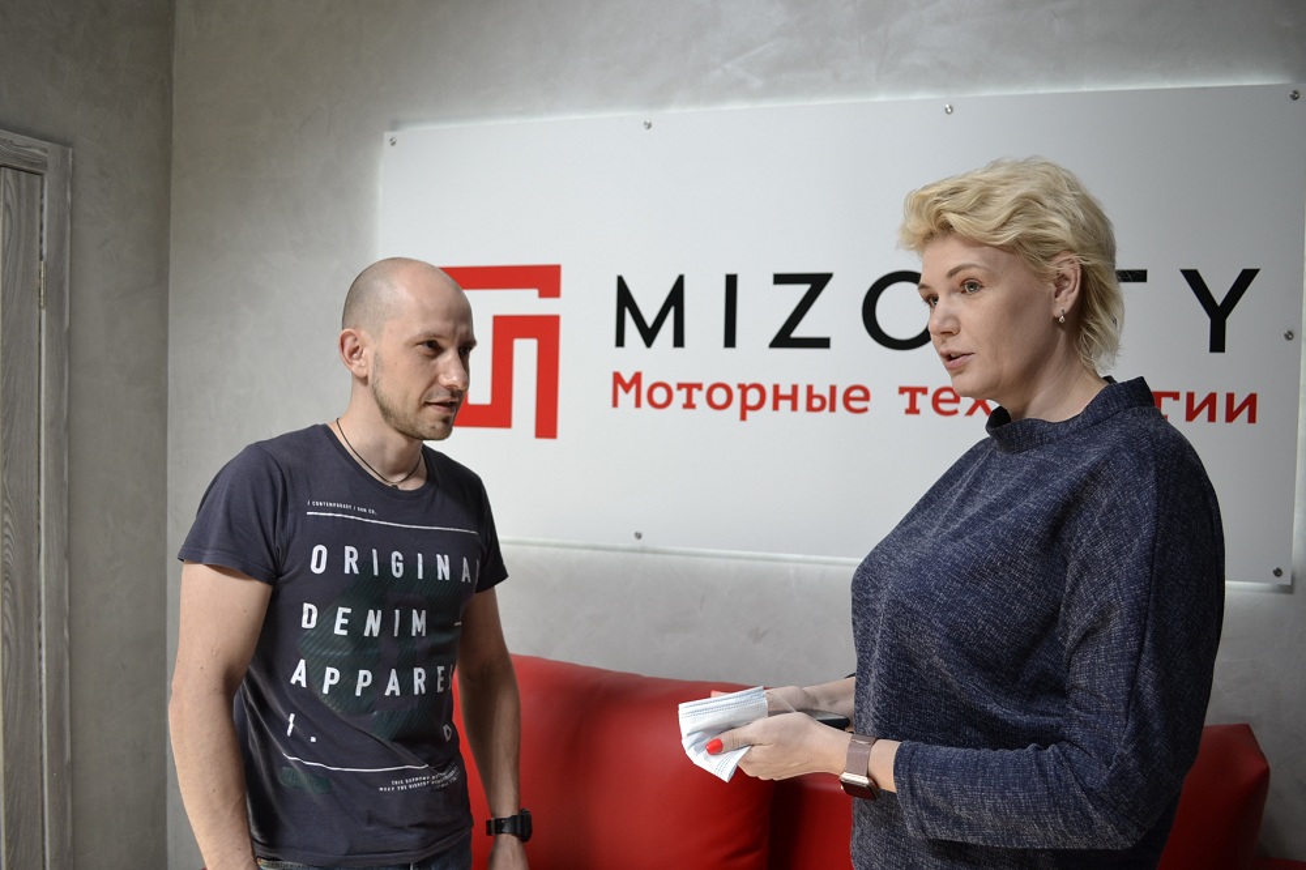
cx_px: 653
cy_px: 435
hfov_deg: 61.9
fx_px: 1088
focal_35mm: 30
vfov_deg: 43.6
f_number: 4
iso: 400
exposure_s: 1/60
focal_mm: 20
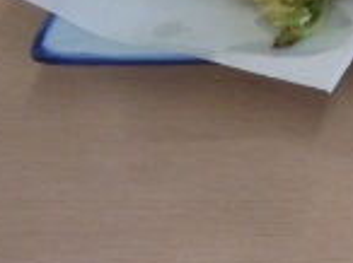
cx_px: 718
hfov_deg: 13.6
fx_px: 1252
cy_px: -282
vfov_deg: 10.8
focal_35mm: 123
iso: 200
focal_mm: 5
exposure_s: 1/60
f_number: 3.9
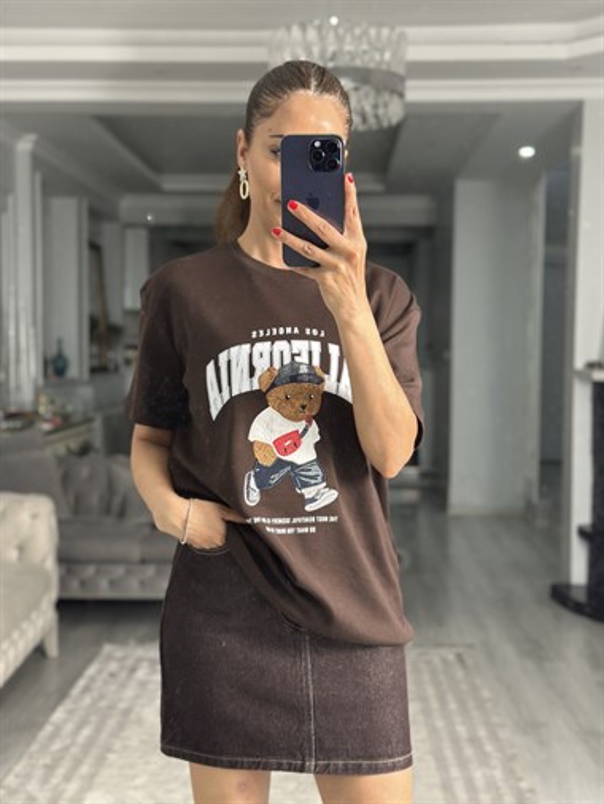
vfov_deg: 39.6
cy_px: 402
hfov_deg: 30.3
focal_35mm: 48
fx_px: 1116
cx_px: 302
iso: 160
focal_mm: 6.86
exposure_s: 1/50
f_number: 1.78
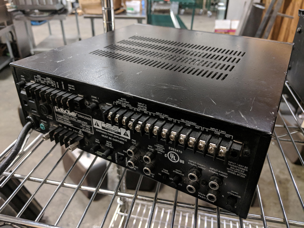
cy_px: 114
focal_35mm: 27
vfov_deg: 51.4
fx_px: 237
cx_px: 152
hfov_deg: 65.3
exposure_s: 1/60
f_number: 1.8
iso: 400
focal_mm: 4.44
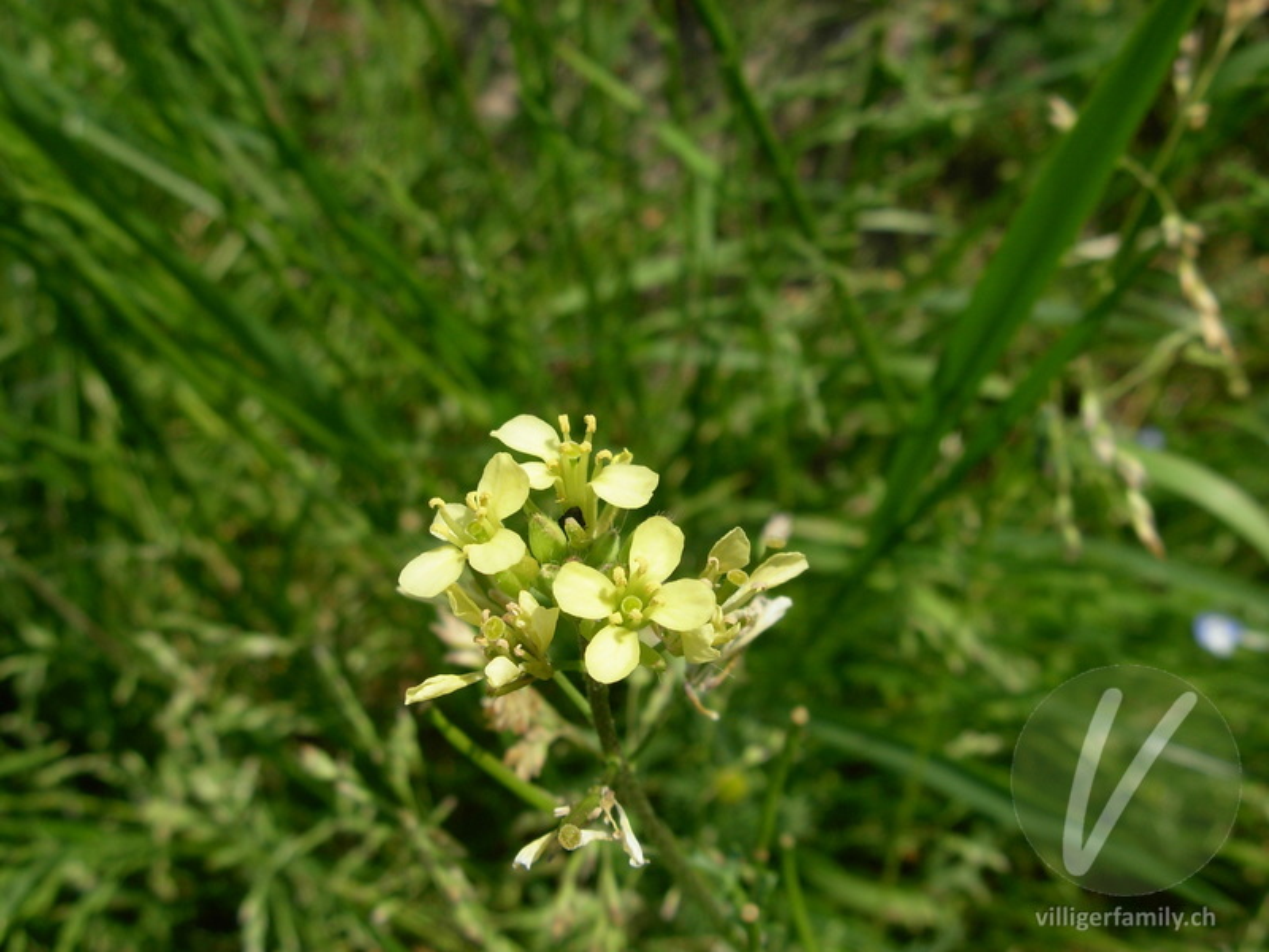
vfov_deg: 37.7
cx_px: 634
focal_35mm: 38
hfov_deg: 49.0
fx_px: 1393
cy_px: 476
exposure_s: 1/542
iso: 79
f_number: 4.9
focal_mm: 6.3
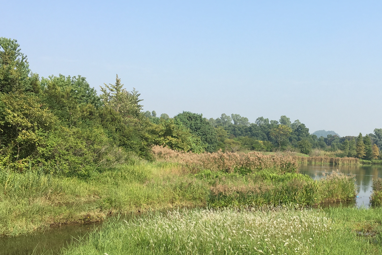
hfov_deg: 43.6
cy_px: 158
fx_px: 467
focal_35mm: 44
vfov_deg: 30.4
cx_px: 267
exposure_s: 1/1054
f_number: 2.2
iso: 25
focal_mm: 4.15
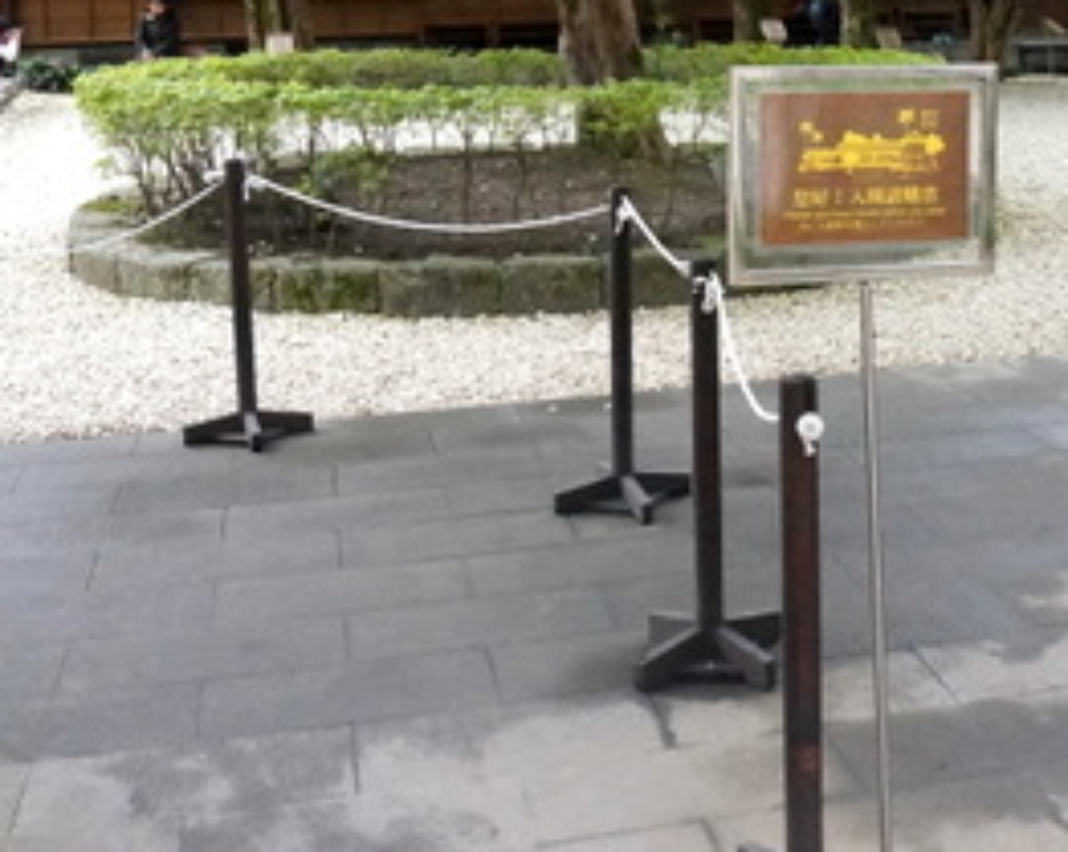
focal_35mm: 55
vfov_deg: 27.0
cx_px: 848
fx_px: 1737
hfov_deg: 33.2
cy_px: 157
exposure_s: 1/125
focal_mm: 16
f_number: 6.3
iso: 3200
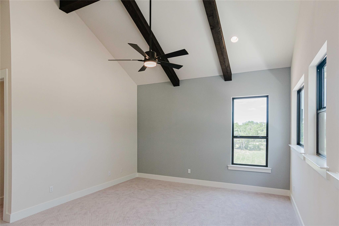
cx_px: 170
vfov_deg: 67.4
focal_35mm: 18
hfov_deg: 90.0
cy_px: 113
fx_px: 169
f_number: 5
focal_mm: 12
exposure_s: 1/250
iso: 400
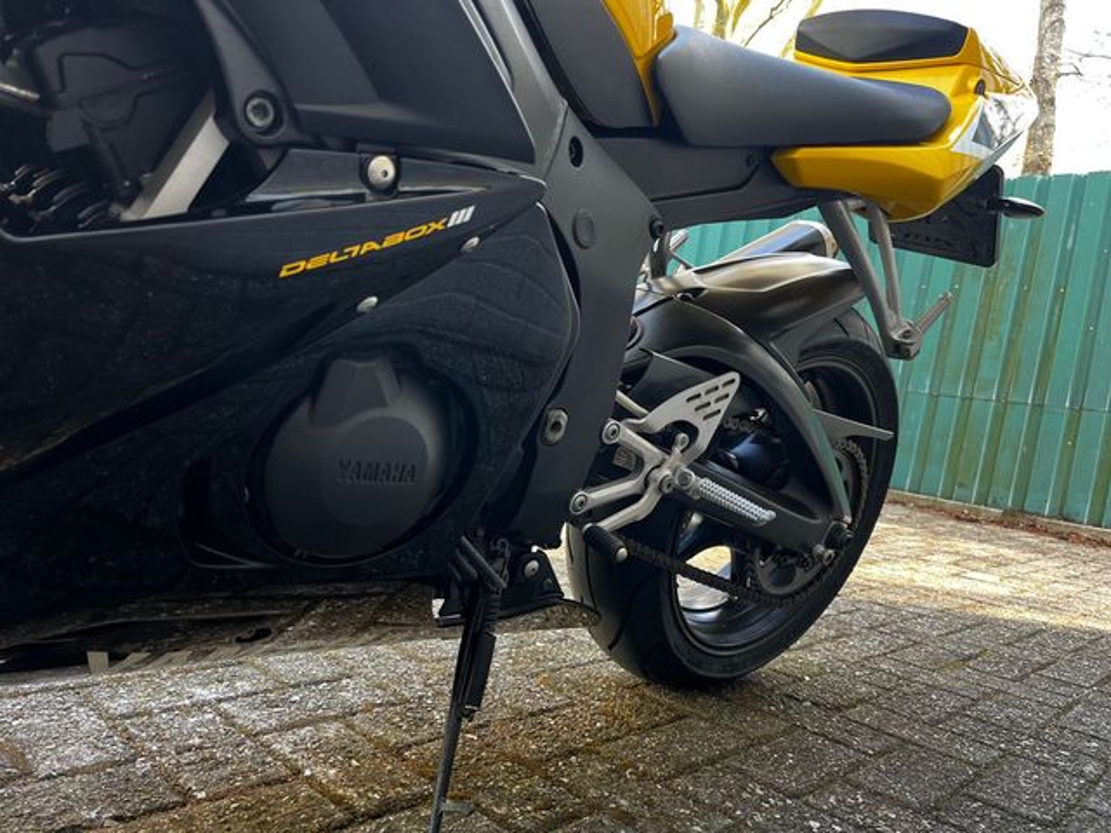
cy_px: 416
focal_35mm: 26
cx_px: 556
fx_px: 834
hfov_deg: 67.3
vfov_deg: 53.1
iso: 125
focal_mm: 5.1
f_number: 1.6
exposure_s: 1/110
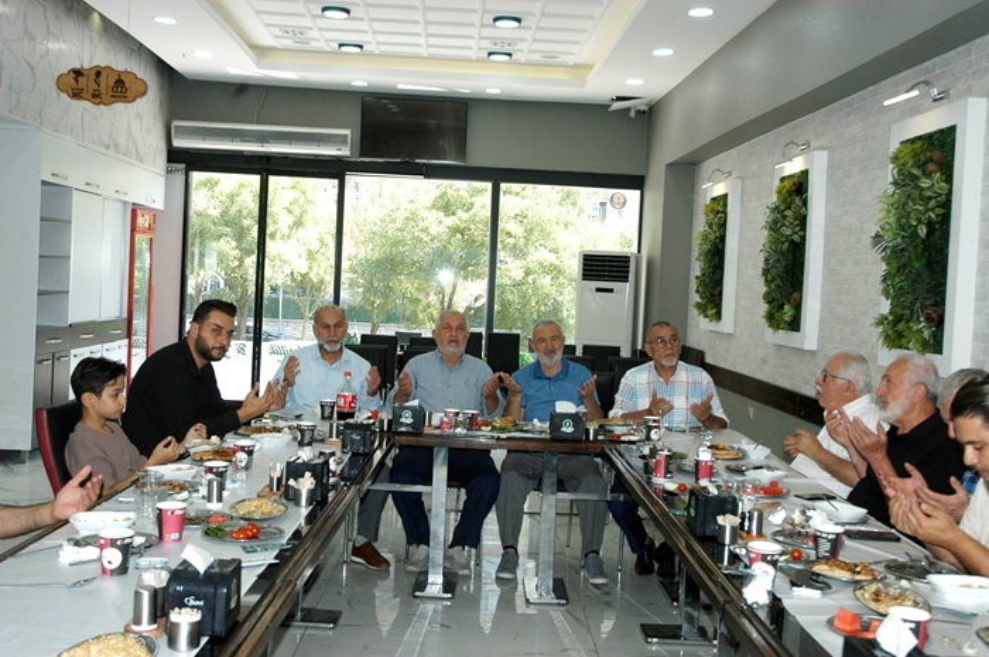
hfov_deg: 48.0
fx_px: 1111
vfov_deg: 32.9
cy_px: 328
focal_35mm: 40
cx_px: 494
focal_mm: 27
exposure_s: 1/180
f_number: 5
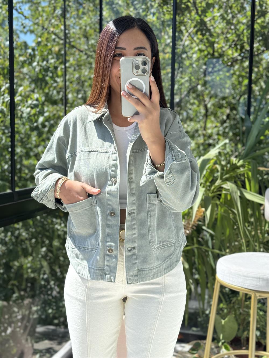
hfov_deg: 30.3
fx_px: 497
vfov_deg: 39.7
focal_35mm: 48
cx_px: 134
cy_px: 179
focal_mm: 6.76
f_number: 1.78
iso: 64
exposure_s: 1/412
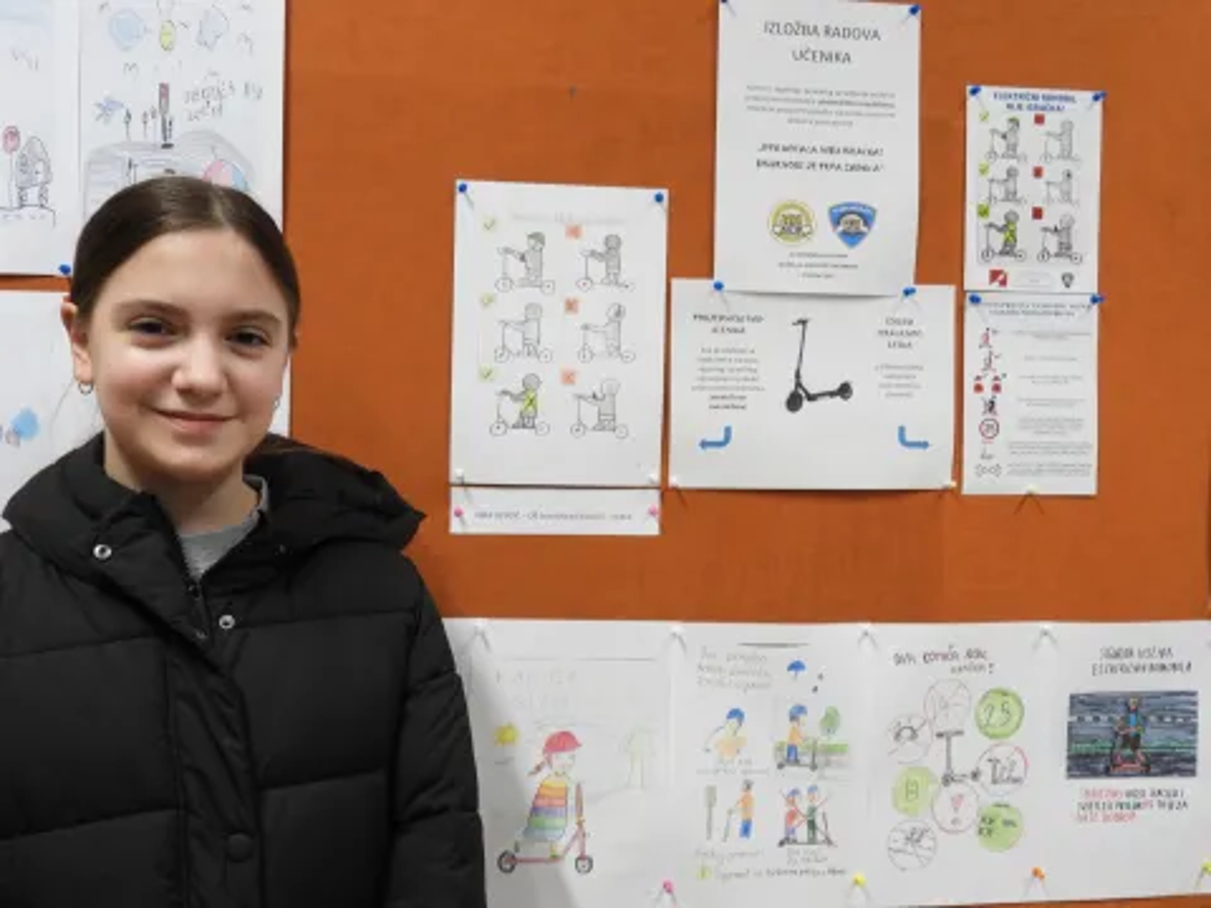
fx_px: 1154
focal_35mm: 33
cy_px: 454
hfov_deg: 55.4
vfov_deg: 42.9
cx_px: 606
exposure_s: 1/30
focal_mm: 5.9
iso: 320
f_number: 3.2
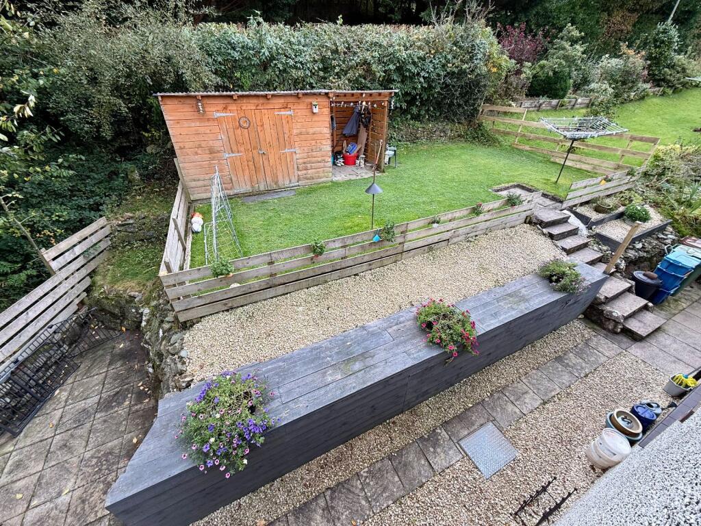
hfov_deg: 102.1
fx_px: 284
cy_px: 263
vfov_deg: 85.7
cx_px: 350
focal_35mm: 14
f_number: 2.2
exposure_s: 1/284
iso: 50
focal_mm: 2.22
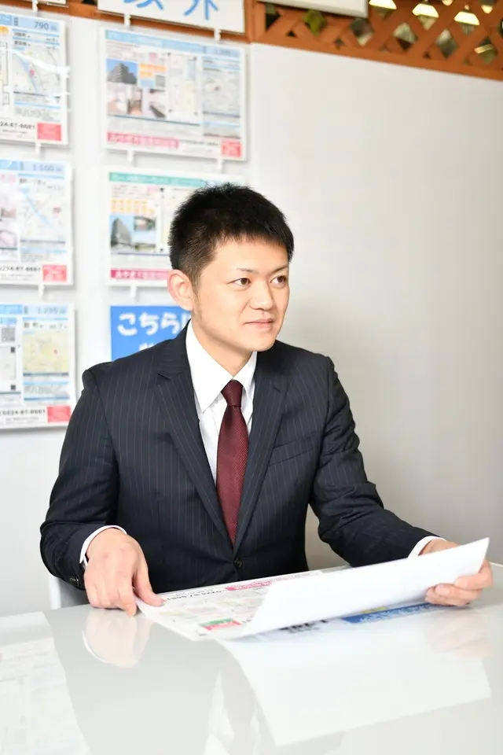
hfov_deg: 27.0
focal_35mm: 50
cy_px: 378
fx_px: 1048
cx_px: 252
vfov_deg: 39.6
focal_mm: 50
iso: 64
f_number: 1.8
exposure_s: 1/160
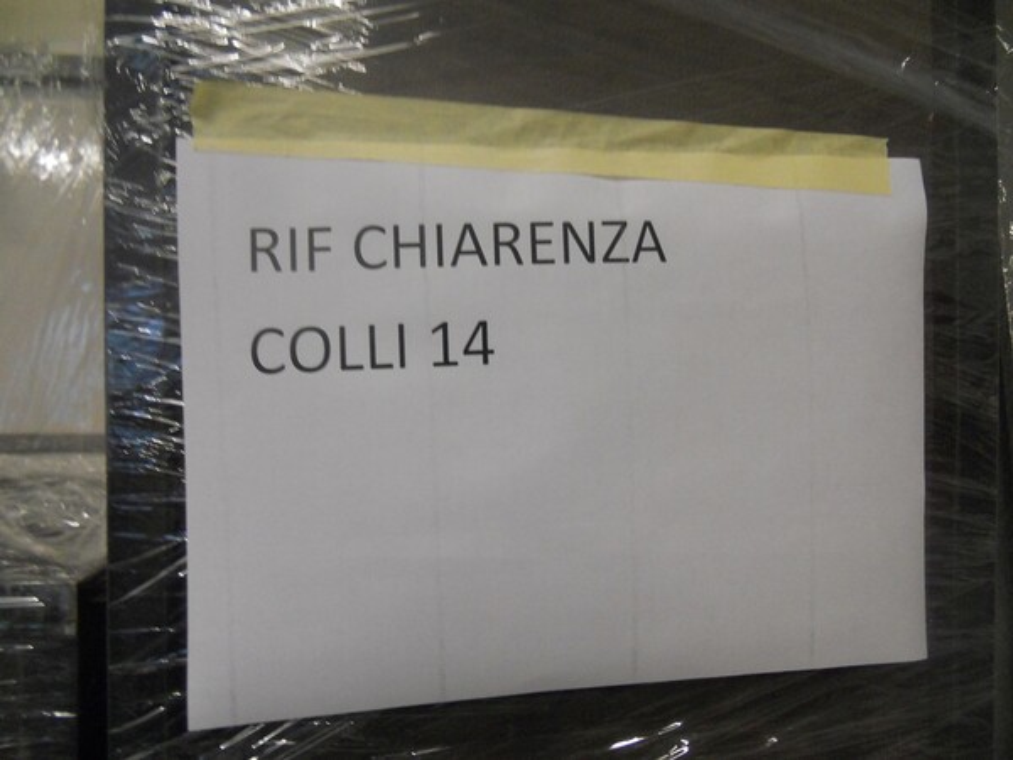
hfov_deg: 65.3
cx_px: 506
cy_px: 380
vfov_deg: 51.4
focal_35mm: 27
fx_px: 790
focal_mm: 4.9
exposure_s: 1/30
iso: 320
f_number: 3.2
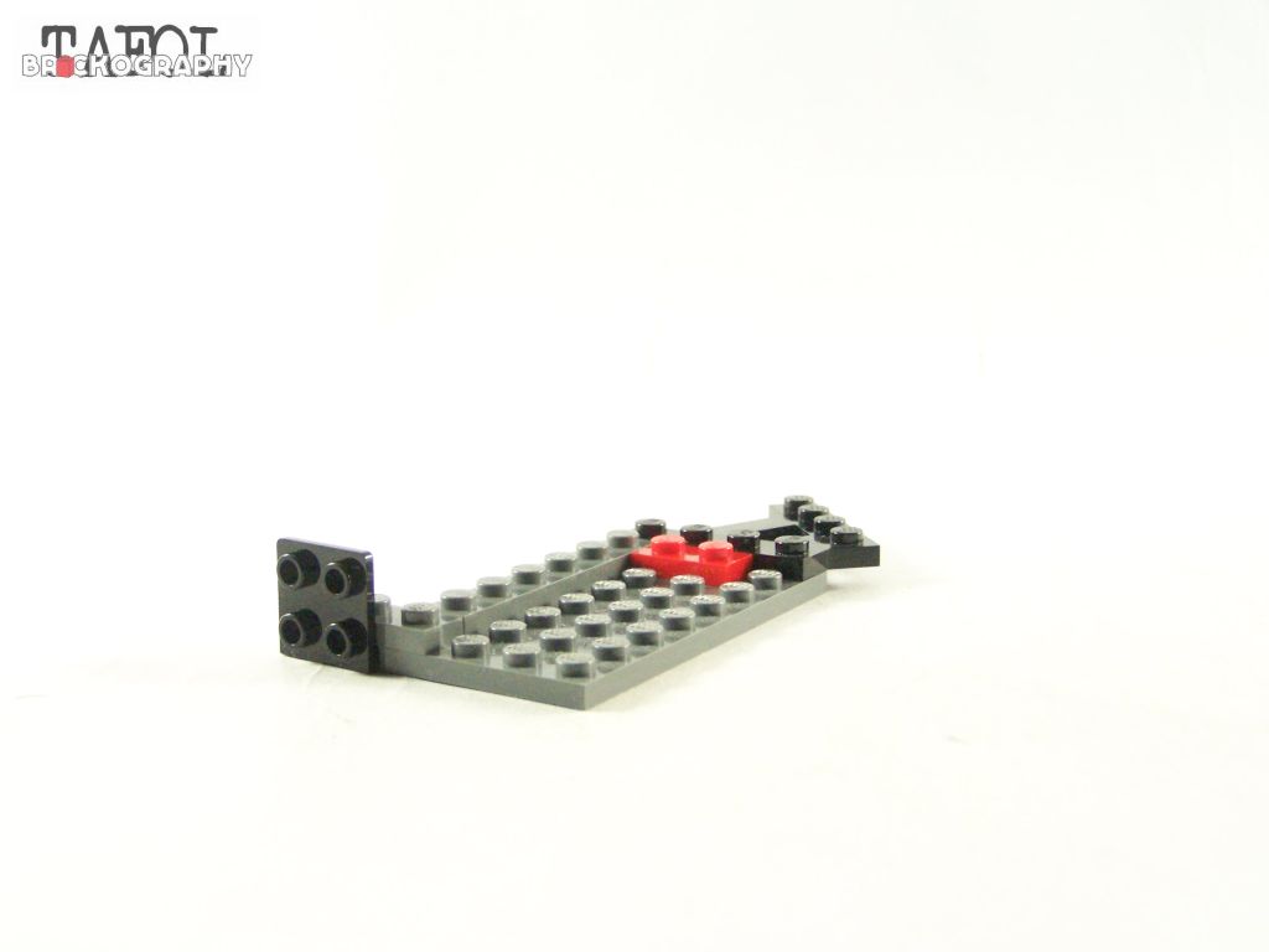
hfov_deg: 32.7
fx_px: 2163
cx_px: 634
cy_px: 476
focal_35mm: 59
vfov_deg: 24.8
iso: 400
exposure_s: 1/60
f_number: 3.1
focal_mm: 9.8
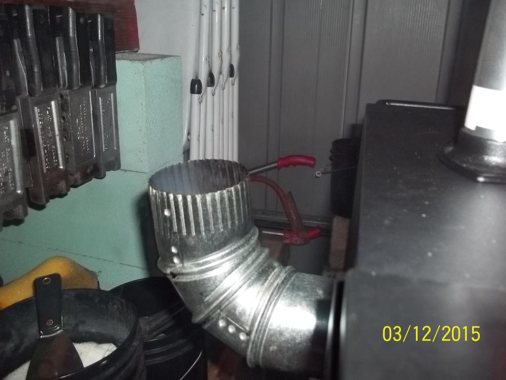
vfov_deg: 44.2
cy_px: 190
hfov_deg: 56.8
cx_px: 253
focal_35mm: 32
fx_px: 468
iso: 250
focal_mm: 5.7
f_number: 2.9
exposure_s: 1/30
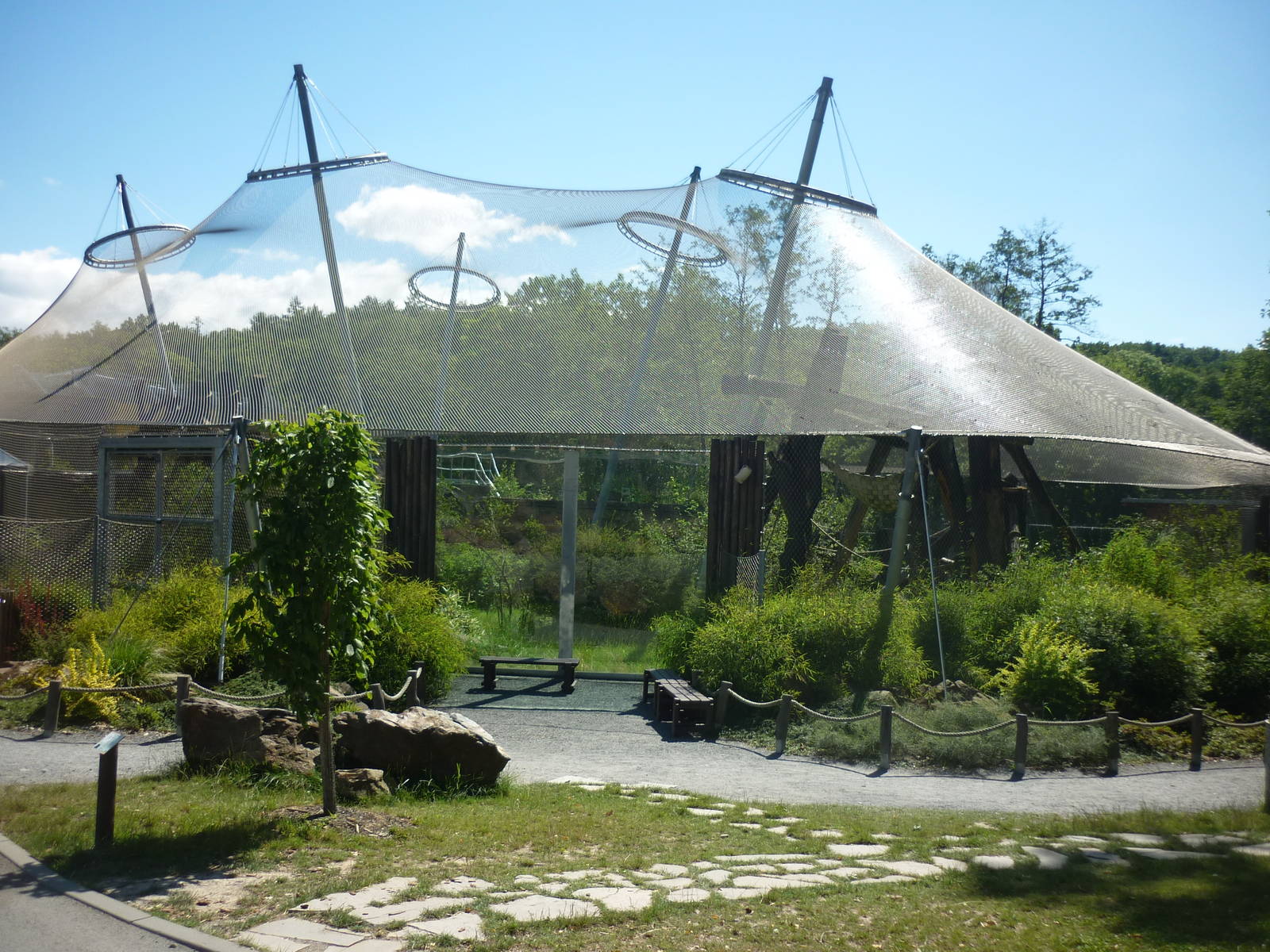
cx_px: 635
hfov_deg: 55.4
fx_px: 1211
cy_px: 476
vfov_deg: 42.9
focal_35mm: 33
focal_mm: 5.5
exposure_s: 1/125
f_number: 8
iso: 80
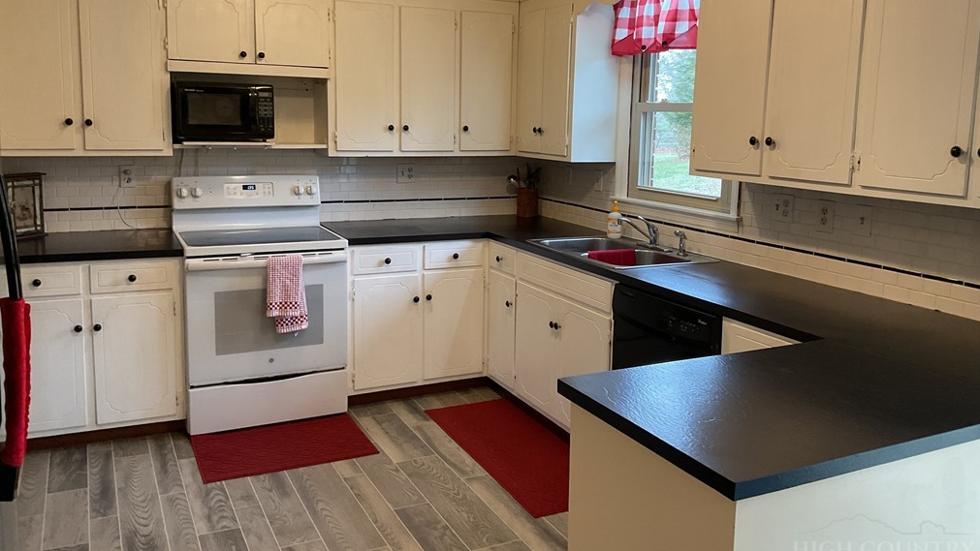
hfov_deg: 61.0
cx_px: 486
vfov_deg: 36.6
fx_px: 832
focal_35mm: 32
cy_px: 230
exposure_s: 1/60
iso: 100
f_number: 1.8
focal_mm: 3
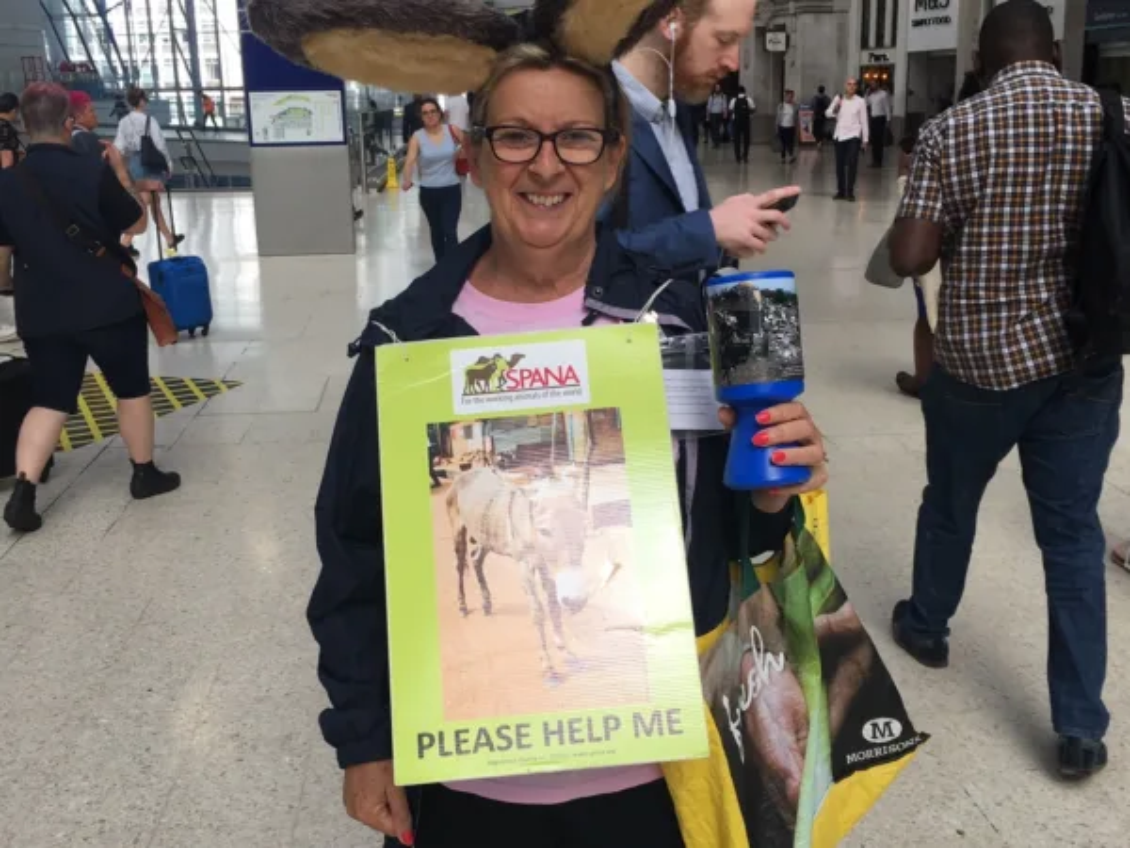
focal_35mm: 29
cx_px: 565
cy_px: 424
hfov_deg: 61.7
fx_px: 947
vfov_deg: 48.2
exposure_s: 1/221
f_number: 2.2
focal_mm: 4.15
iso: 25
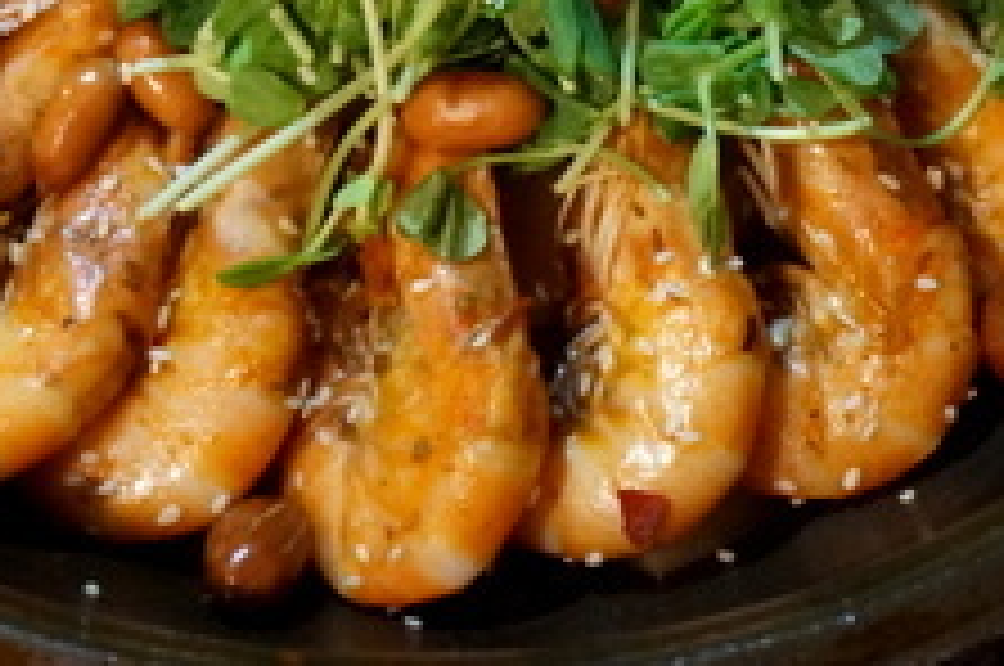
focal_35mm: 112
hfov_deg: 18.3
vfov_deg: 11.8
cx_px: 405
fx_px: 3119
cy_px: -250
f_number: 4.5
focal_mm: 26
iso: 3200
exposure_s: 1/10
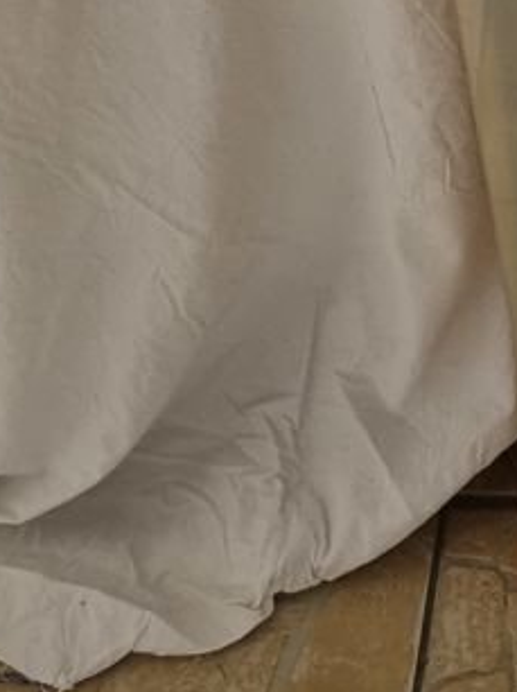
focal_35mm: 85
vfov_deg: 21.7
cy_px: -86
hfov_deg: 16.2
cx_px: 727
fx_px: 1695
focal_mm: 5.4
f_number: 1.8
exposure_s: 1/50
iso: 320
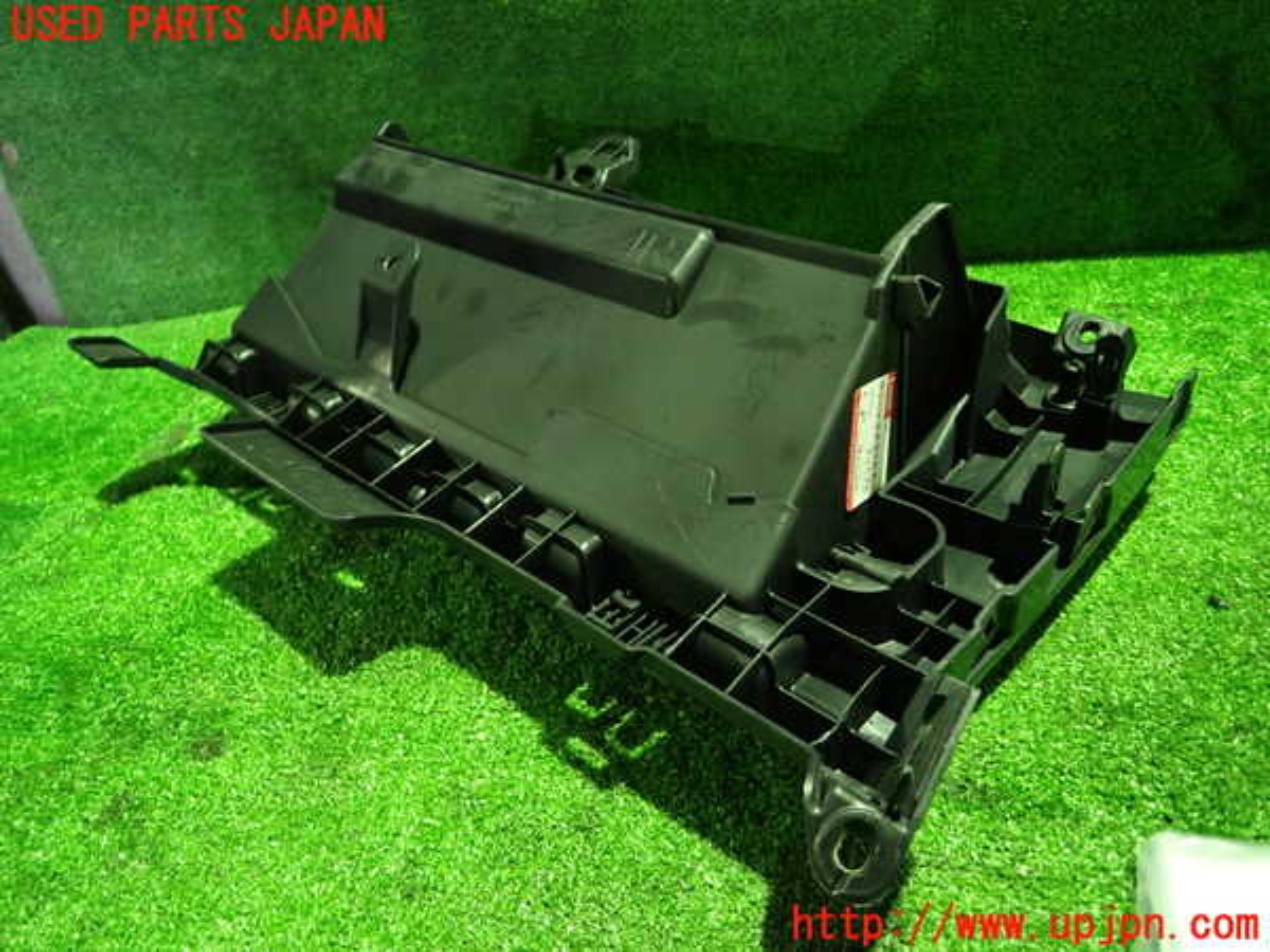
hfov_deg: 69.4
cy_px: 476
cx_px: 635
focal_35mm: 25
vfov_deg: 54.9
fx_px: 917
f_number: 2
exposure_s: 1/15
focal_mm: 4.5
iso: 800
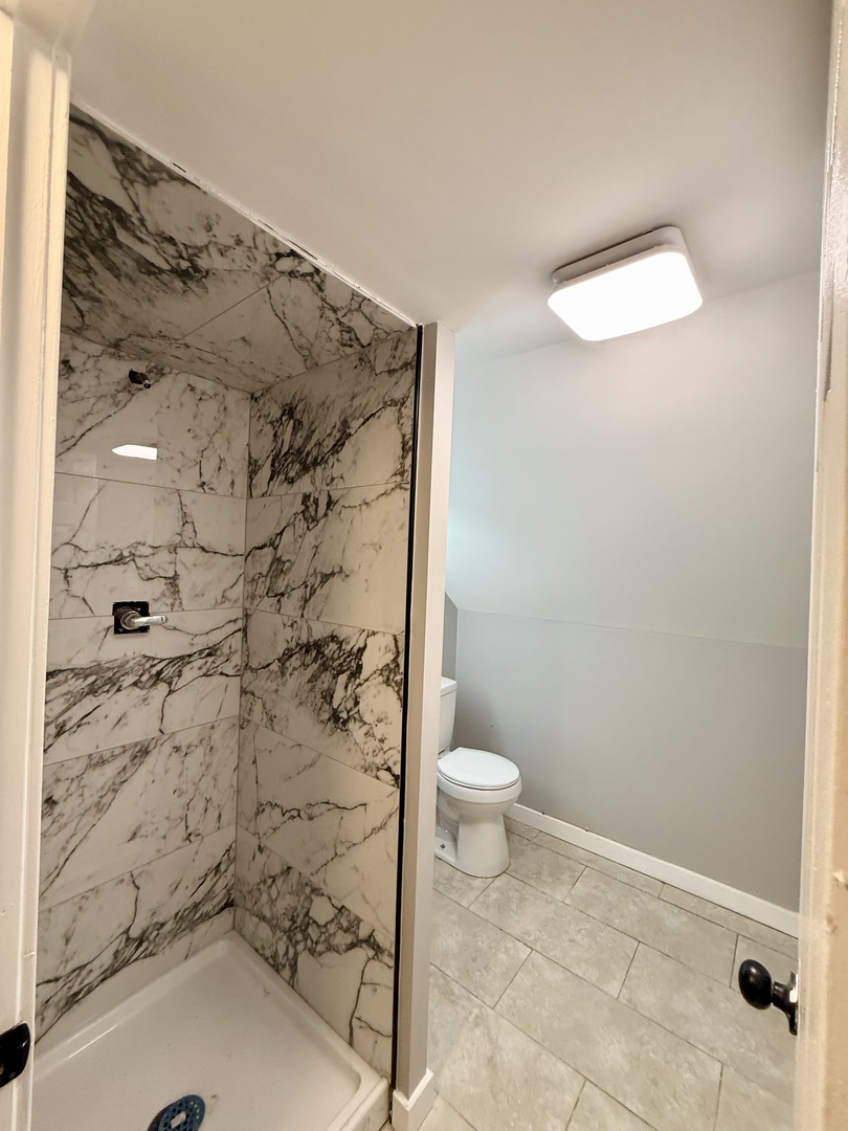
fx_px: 457
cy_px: 566
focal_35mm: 14
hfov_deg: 85.7
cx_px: 424
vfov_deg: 102.1
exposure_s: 1/120
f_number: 2.2
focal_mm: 2.22
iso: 200
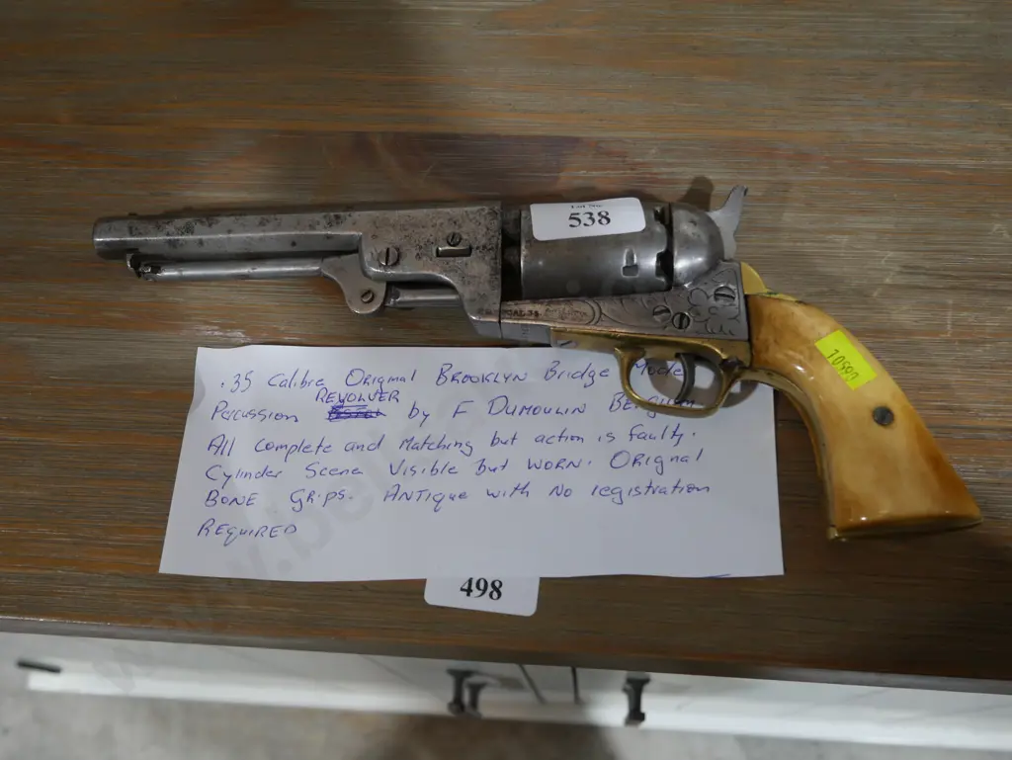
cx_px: 506
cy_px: 380
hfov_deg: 49.0
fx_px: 1111
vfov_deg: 37.8
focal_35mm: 38
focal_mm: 19
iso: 320
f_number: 4.1
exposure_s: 1/60
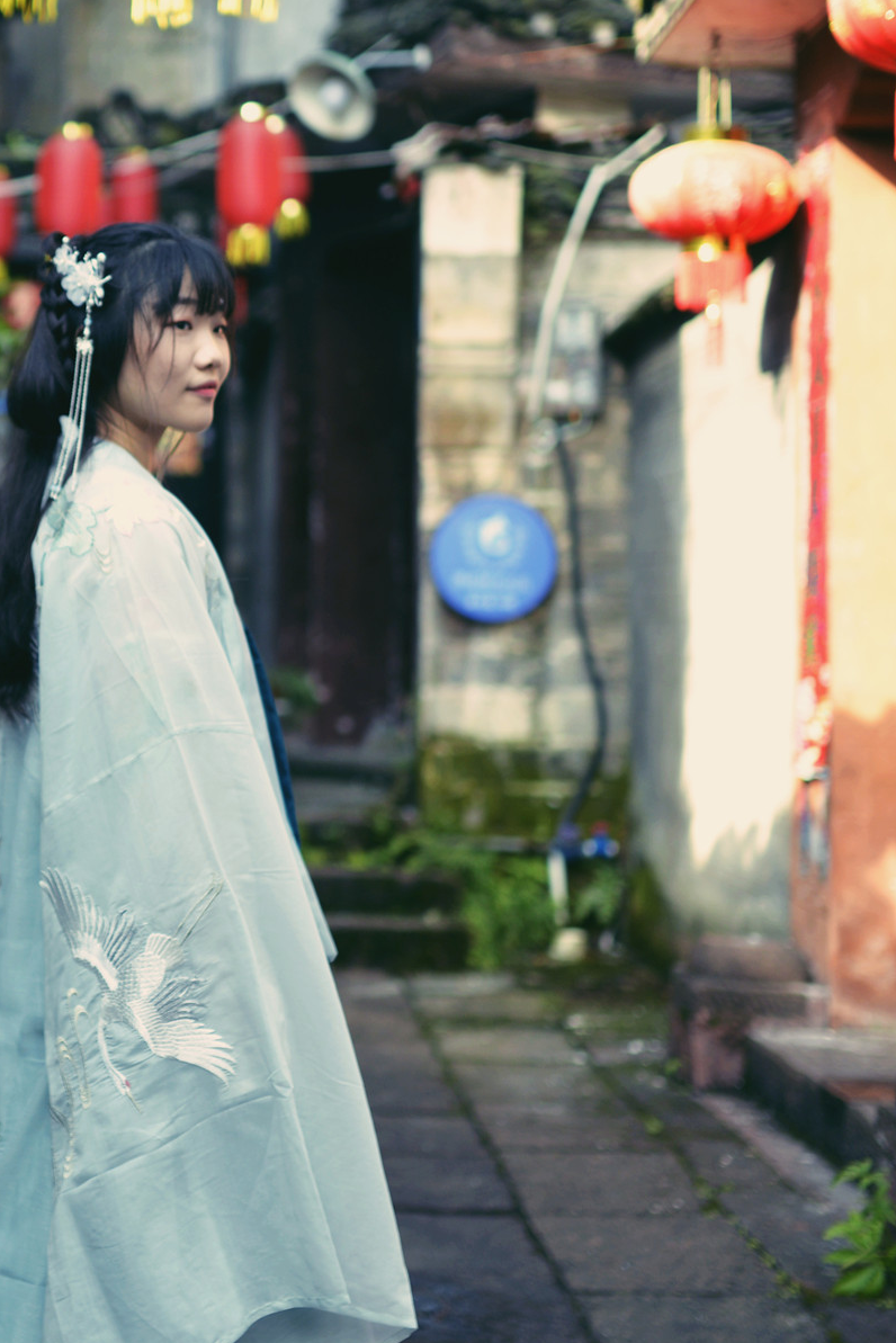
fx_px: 1679
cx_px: 348
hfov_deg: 29.8
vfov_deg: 43.6
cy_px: 635
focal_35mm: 45
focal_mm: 35
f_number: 1.4
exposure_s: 1/1500
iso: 140
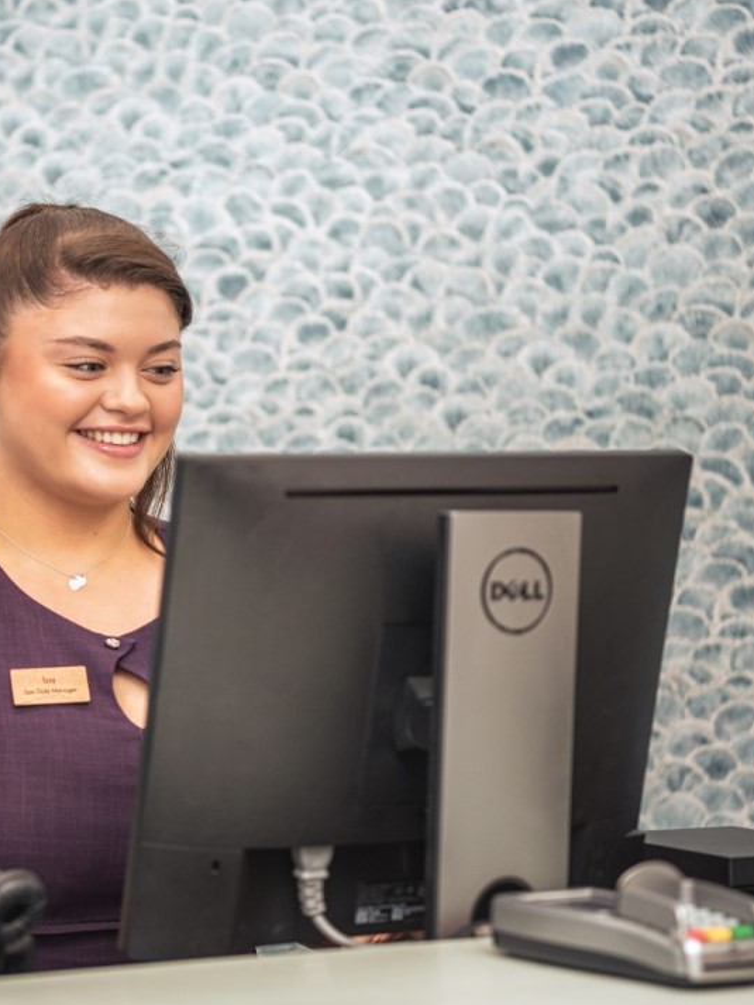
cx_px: 161
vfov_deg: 19.3
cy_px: 504
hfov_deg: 14.4
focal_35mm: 102
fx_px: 2961
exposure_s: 1/160
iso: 500
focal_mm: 70
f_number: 2.8
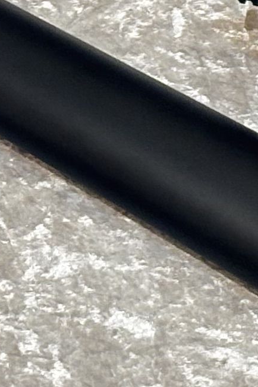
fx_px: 3601
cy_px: 165
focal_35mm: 335
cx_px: 115
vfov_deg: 6.2
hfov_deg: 4.1
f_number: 1.6
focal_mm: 5.96
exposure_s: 1/60
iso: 125
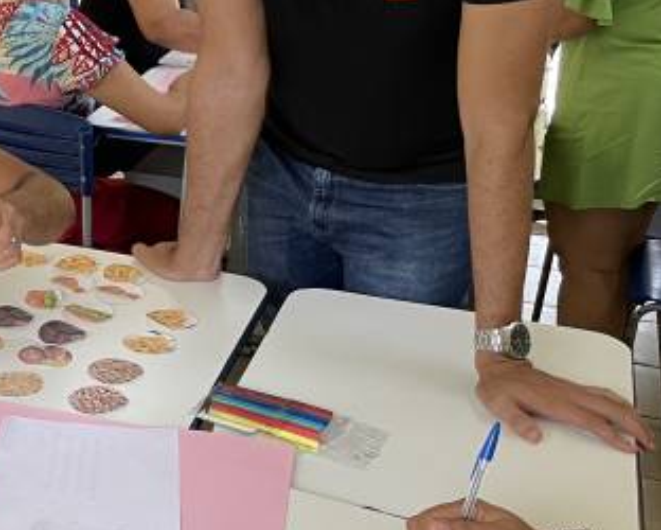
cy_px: 293
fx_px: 1272
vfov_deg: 23.5
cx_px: -57
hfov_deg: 26.9
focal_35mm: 65
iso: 200
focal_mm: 4.2
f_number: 1.6
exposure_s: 1/60
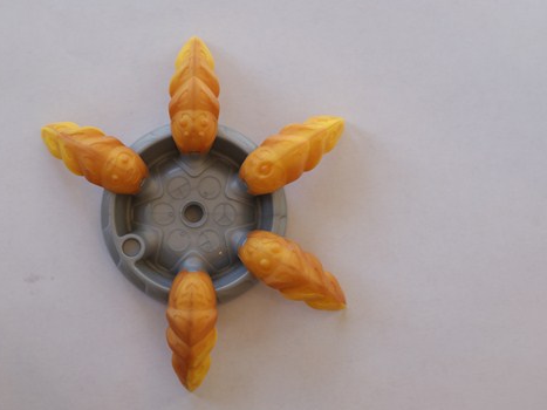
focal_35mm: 99
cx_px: 191
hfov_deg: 19.8
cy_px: 223
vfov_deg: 14.9
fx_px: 1564
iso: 100
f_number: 2.5
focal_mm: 50
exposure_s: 1/100
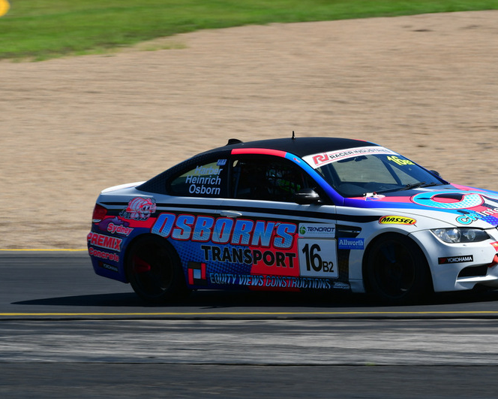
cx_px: 286
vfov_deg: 3.8
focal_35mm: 407
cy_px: 199
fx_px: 5998
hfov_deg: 4.8
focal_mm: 240
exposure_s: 1/250
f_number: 11
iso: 160
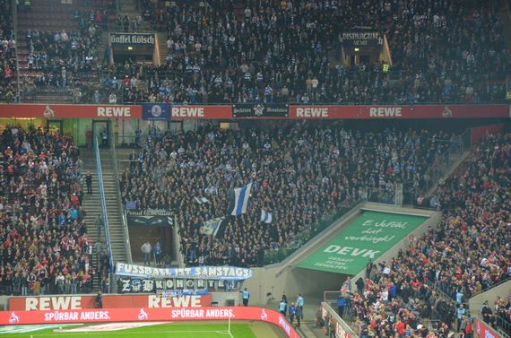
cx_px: 256
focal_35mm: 158
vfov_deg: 8.7
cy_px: 169
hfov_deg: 13.1
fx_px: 2230
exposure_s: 1/125
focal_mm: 105
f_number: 5.6
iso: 2500
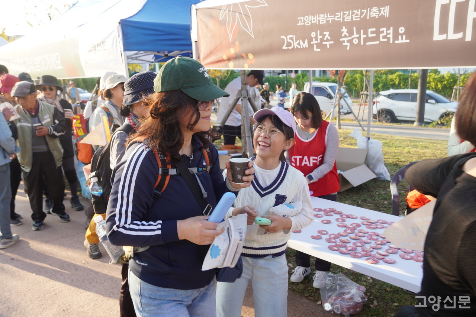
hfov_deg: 59.5
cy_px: 158
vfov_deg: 41.7
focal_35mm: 32
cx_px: 238
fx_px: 416
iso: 100
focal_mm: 21
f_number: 4.5
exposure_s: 1/80
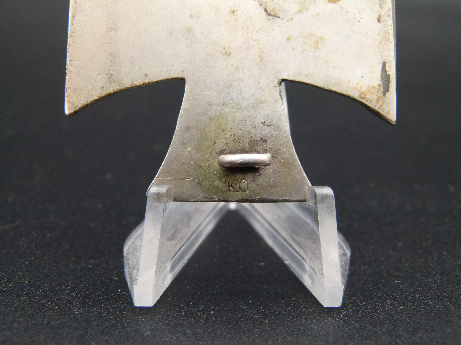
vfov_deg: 30.9
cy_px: 172
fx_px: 626
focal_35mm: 47
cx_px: 230
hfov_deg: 40.4
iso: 160
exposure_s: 1/60
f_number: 3.2
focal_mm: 8.5
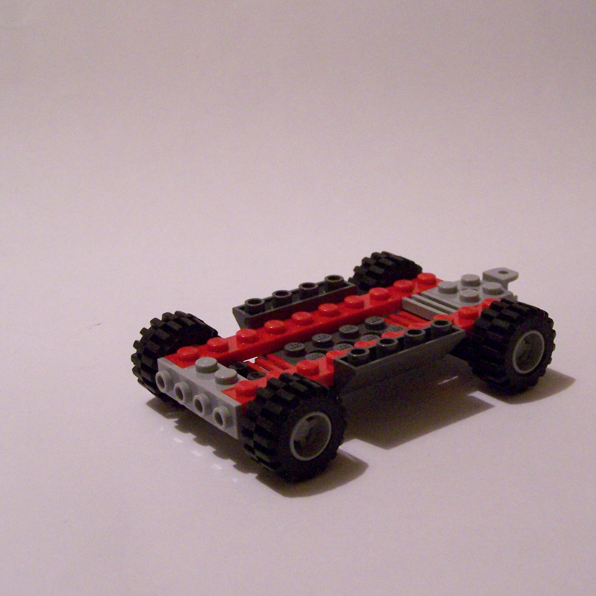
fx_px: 1305
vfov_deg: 25.7
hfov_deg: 25.7
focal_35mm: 67
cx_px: 360
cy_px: 301
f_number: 3.1
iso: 400
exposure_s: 1/30
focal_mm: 9.3
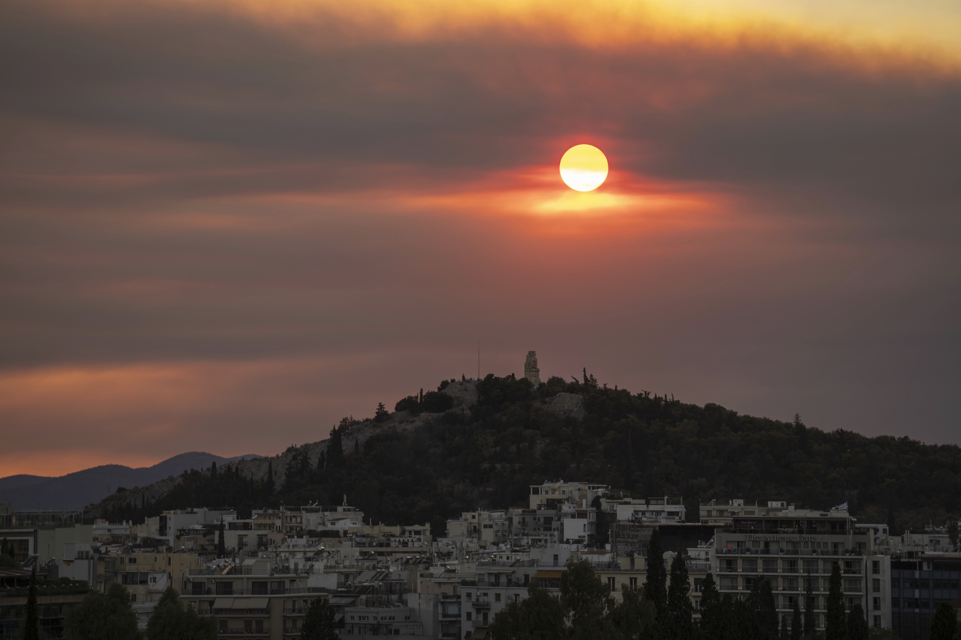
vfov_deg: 6.9
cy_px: 320
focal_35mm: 200
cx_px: 480
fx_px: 5338
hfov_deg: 10.3
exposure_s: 1/400
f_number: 3.2
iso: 50
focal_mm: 200
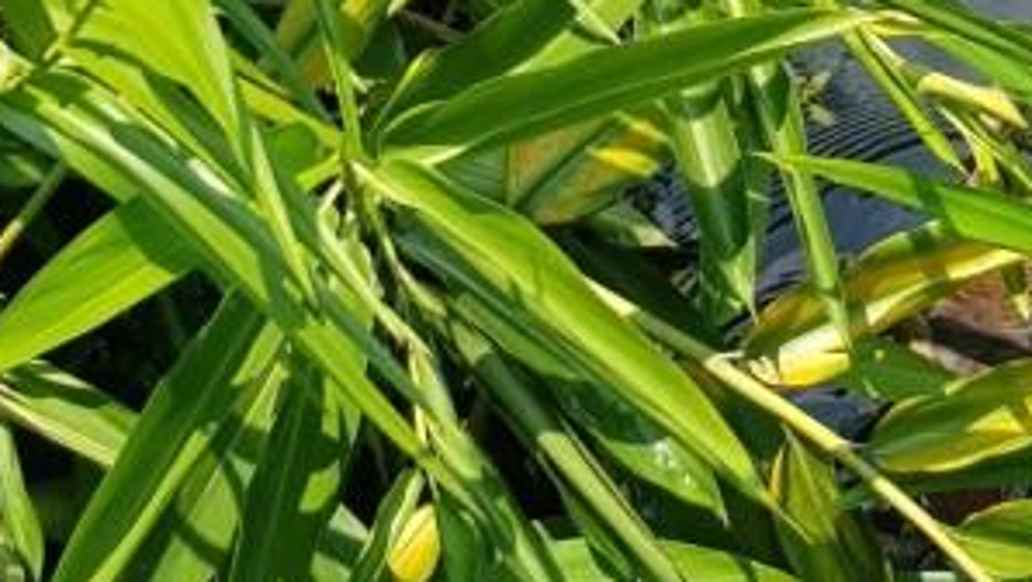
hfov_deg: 36.6
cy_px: -409
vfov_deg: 17.7
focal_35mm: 57
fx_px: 1561
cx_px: 561
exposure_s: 1/974
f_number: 1.7
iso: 40
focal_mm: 4.2
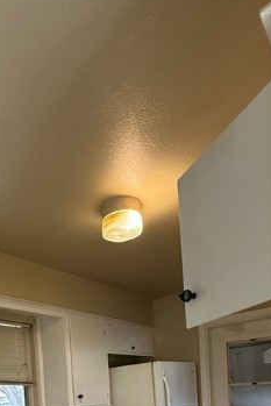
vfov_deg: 47.8
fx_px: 361
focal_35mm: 32
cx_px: 52
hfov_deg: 39.5
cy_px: 412
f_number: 2.2
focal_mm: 2.22
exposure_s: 1/97
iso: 320
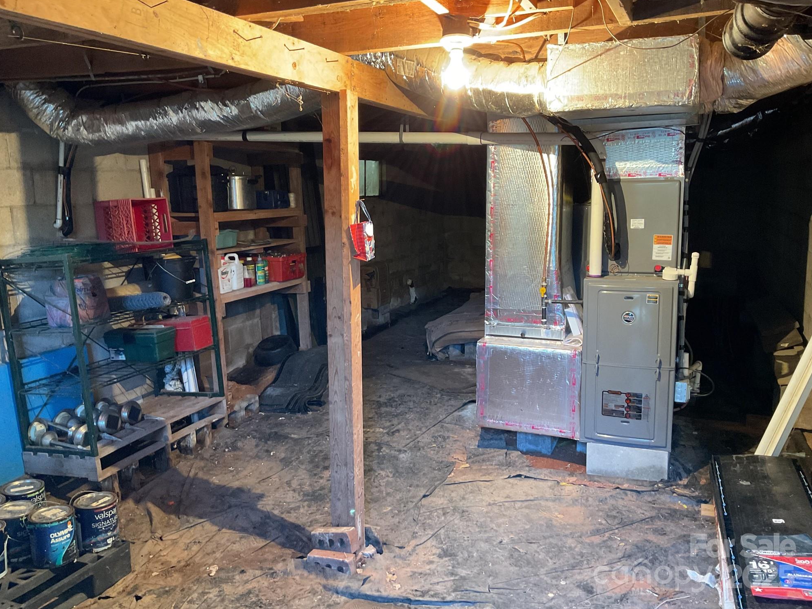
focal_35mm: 30
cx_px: 406
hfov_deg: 60.0
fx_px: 704
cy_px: 296
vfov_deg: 46.8
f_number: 1.8
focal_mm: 3
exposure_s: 1/40
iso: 250
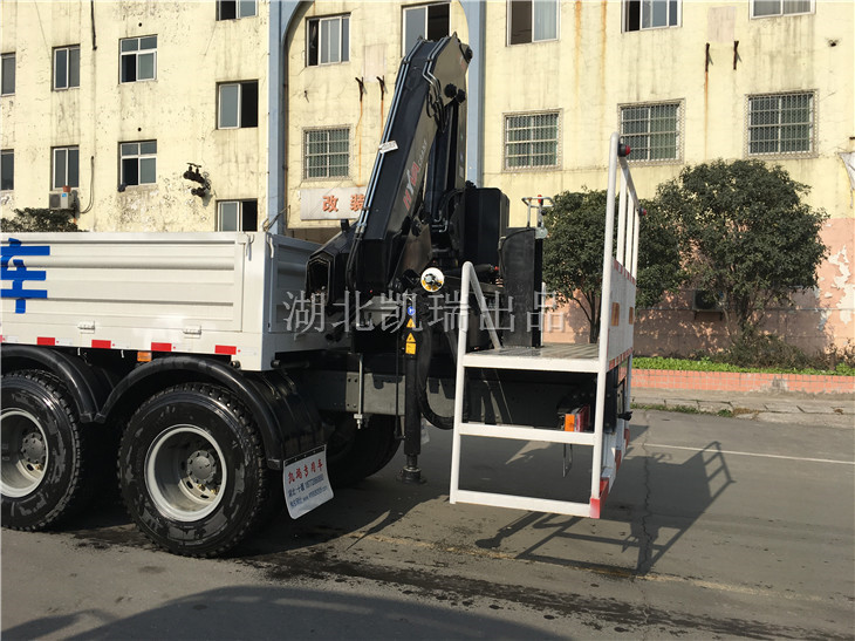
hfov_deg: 61.7
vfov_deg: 48.2
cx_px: 428
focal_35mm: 29
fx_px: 716
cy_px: 320
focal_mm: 4.15
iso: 25
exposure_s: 1/1972
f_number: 2.2
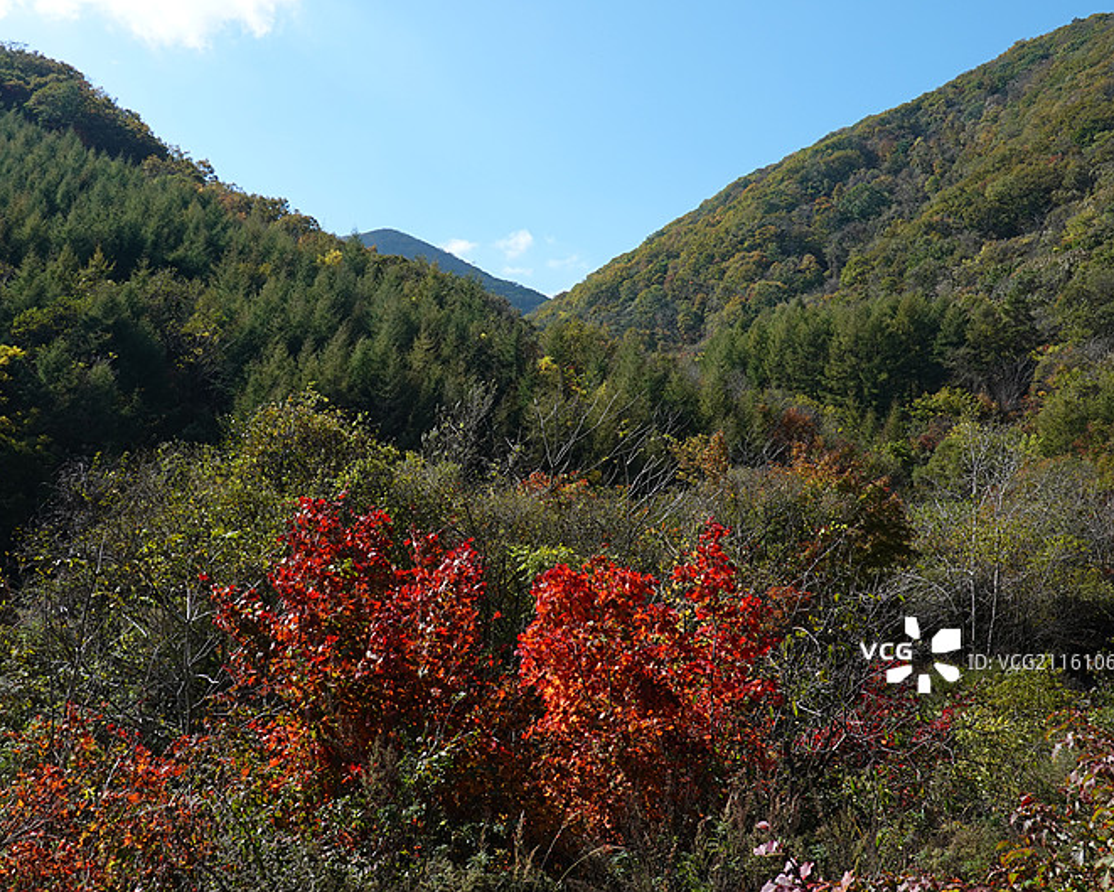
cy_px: 446
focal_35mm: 42
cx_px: 536
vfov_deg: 35.7
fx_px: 1385
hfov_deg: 43.8
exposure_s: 1/400
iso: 125
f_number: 5.6
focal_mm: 13.56
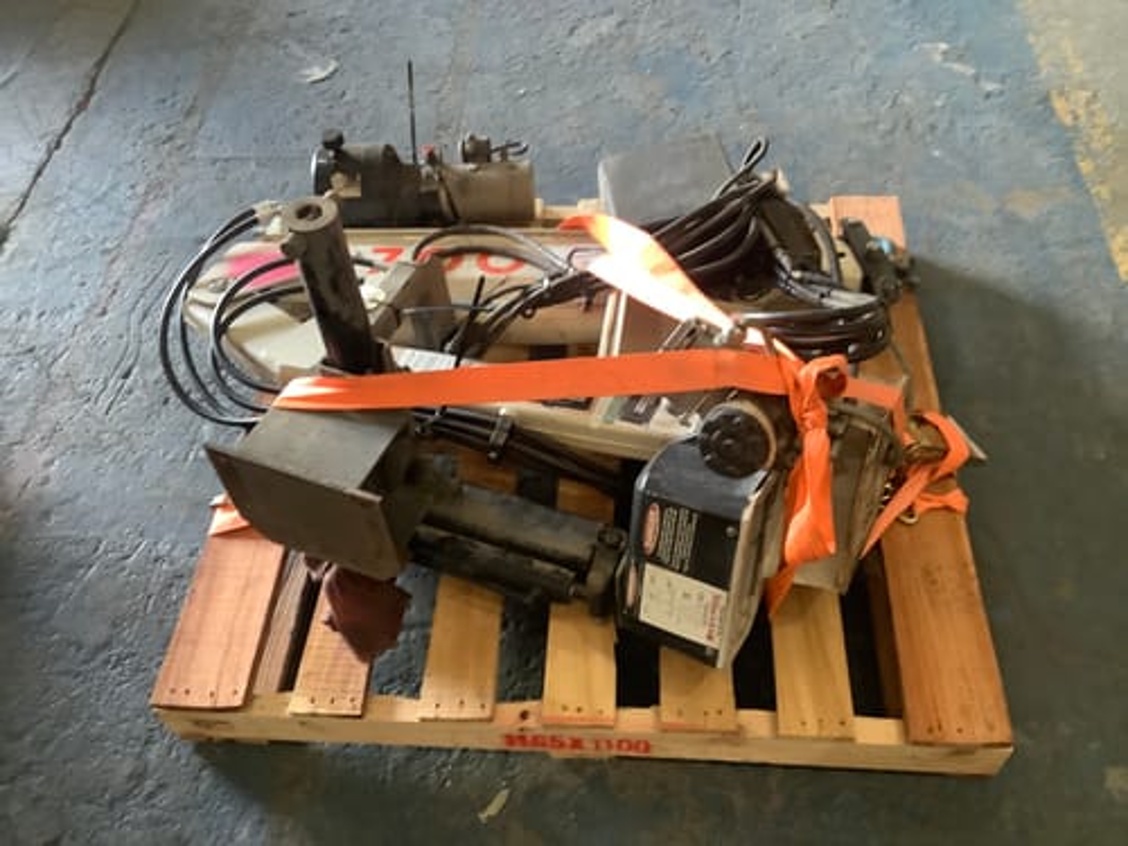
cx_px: 564
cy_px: 423
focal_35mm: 31
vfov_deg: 45.4
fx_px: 1010
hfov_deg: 58.4
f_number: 2.4
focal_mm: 3.3
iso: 400
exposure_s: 1/50
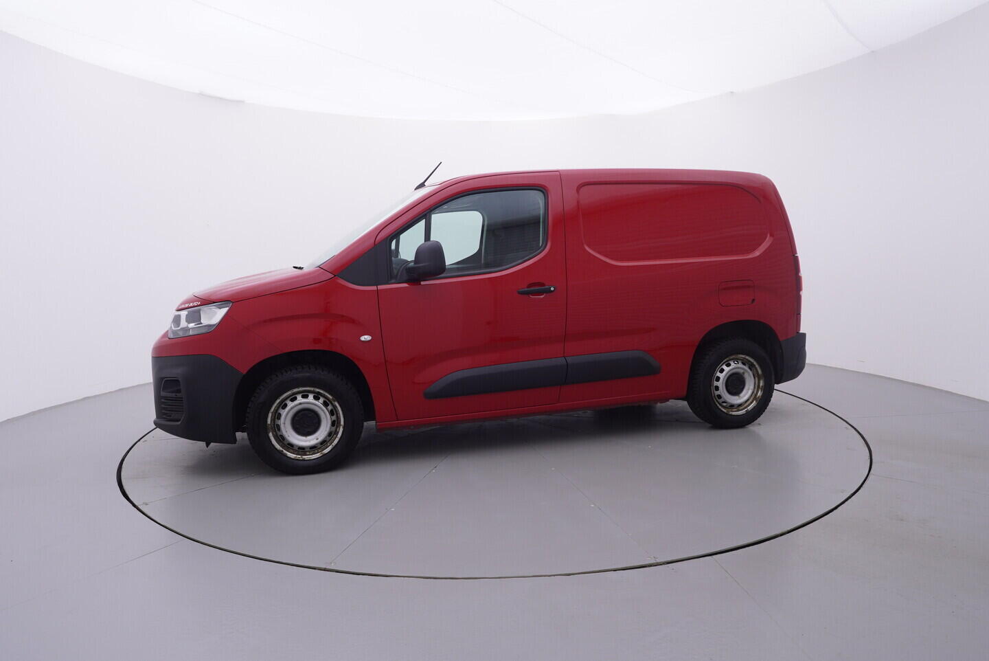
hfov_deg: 77.3
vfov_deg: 56.2
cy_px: 330
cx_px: 494
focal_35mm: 22
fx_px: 618
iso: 200
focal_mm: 15
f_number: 5
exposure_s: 1/80
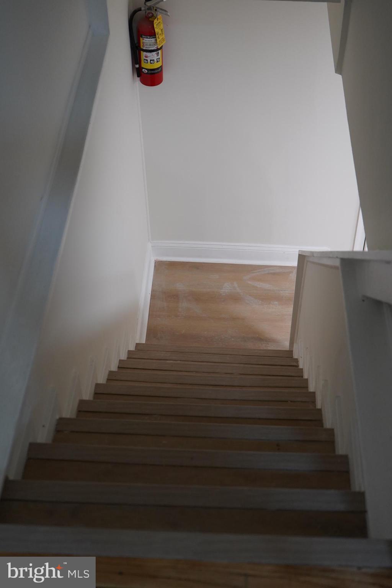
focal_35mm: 47
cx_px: 196
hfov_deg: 28.6
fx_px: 768
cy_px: 294
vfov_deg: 41.9
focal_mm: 47
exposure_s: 1/160
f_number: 4.5
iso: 2000
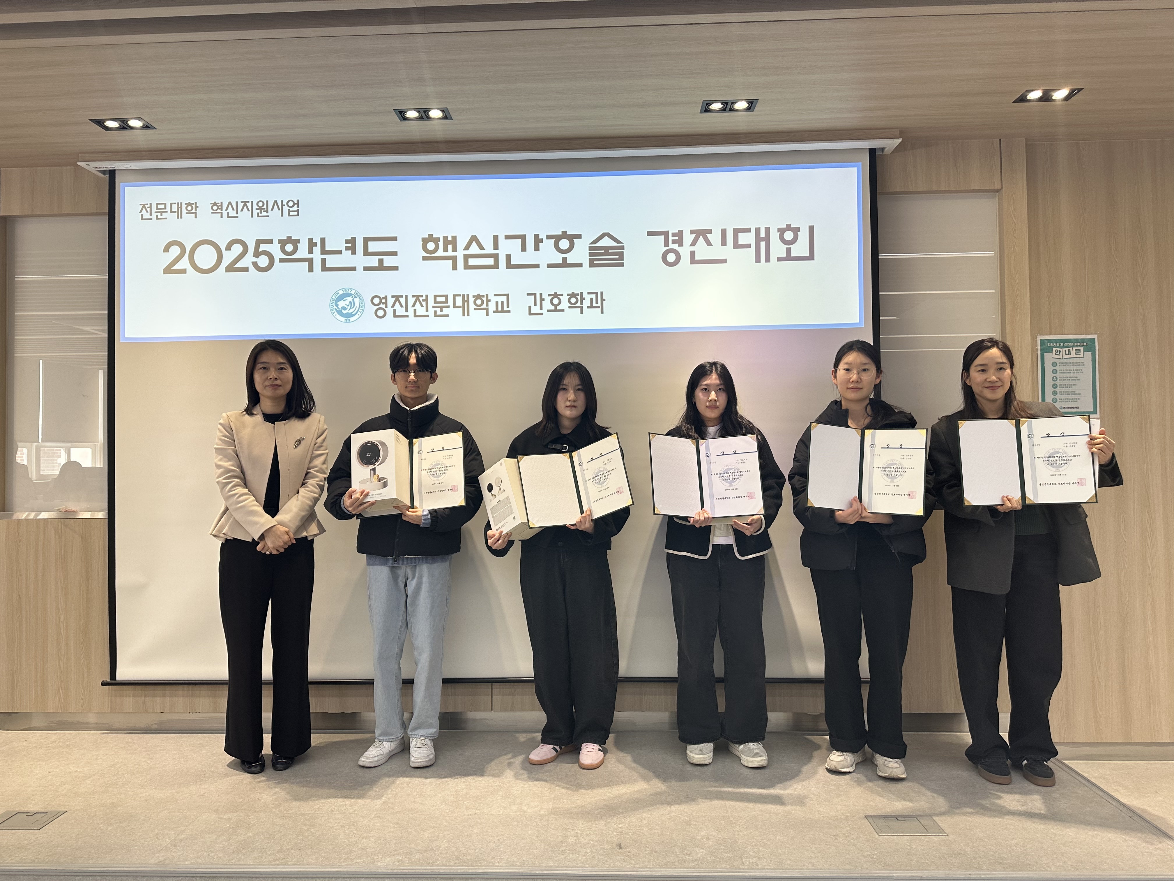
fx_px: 814
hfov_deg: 71.6
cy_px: 440
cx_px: 587
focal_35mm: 24
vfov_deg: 56.8
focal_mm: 6.86
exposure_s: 1/120
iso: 125
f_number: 1.78
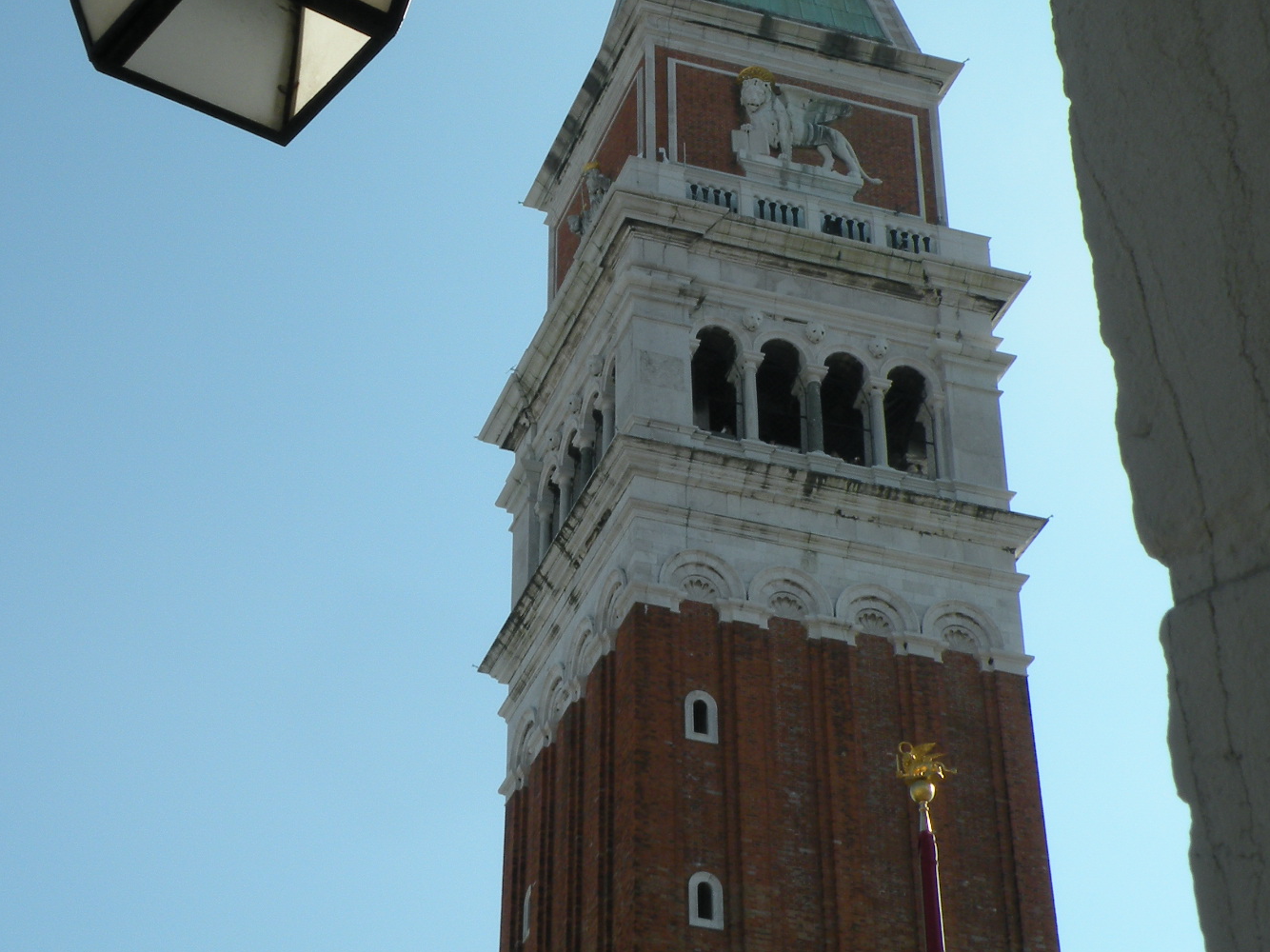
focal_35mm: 86
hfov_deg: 22.8
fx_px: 3155
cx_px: 647
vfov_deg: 17.1
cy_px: 242
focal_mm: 9.8
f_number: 8
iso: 64
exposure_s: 1/250
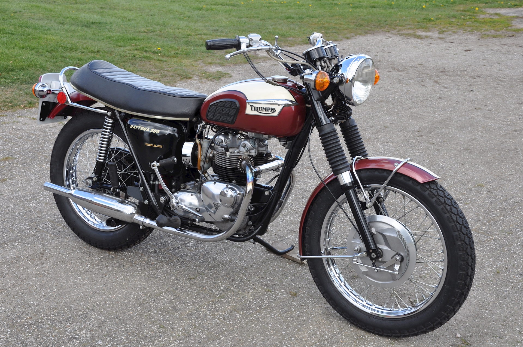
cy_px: 174
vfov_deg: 25.7
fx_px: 762
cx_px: 262
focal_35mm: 52
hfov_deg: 37.9
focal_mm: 35
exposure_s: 1/100
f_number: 10
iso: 200
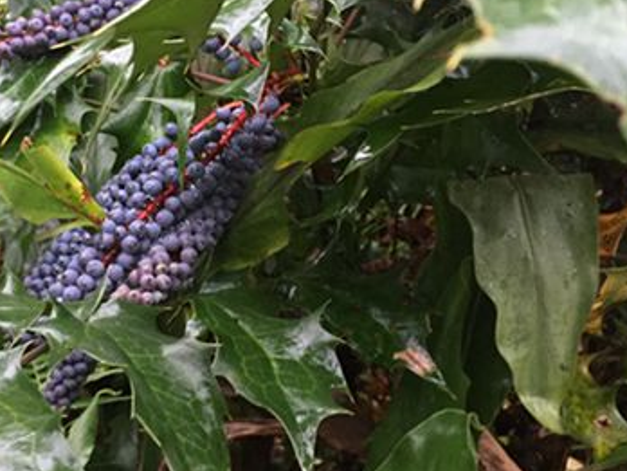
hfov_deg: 37.8
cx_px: 209
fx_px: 906
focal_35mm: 50
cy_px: 249
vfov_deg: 29.1
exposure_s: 1/33
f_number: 2.2
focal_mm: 4.15
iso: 250
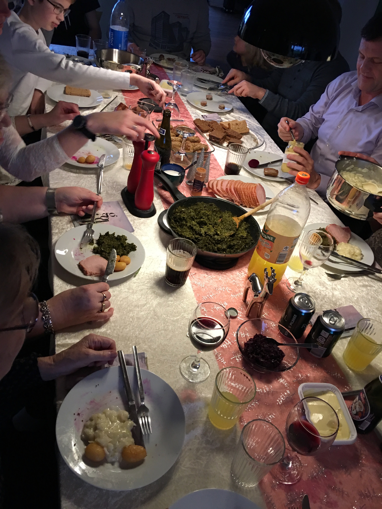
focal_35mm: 29
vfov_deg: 61.7
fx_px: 427
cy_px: 254
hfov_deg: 48.2
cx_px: 191
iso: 100
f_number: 2.2
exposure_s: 1/17
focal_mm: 4.15
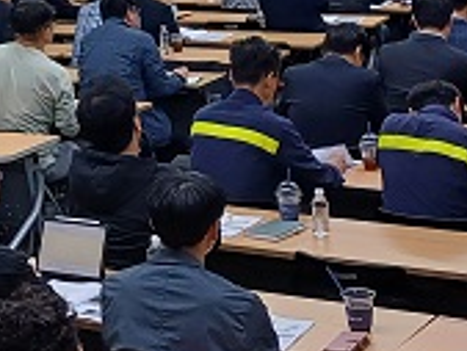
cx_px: -14
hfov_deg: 16.3
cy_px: -116
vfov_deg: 12.2
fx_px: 1593
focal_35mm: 118
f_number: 1.8
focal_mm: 4.65
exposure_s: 1/50
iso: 80
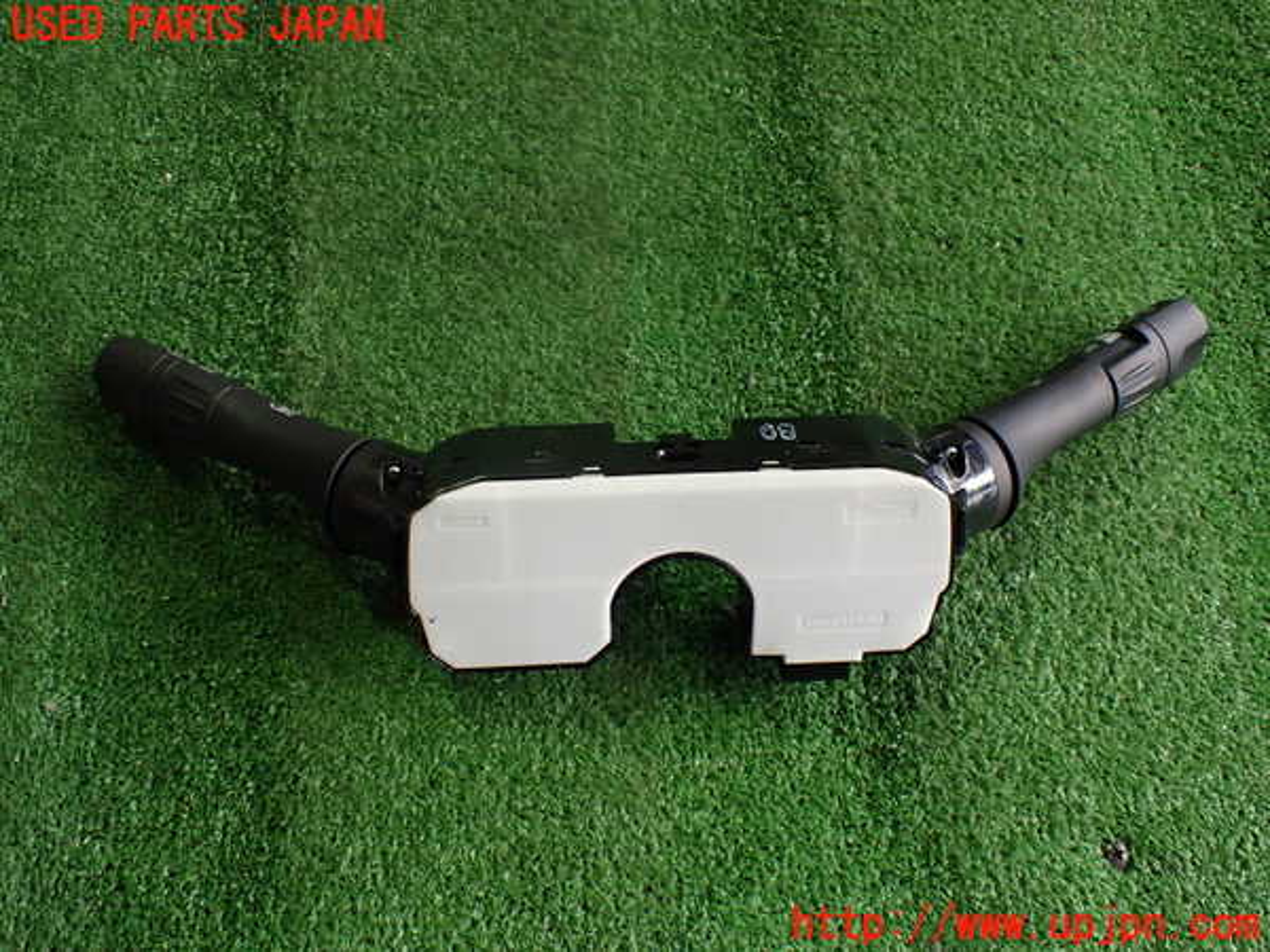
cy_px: 476
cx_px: 635
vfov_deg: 46.8
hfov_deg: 60.0
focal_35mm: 30
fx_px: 1101
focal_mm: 5.4
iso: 400
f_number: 2.3
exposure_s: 1/125
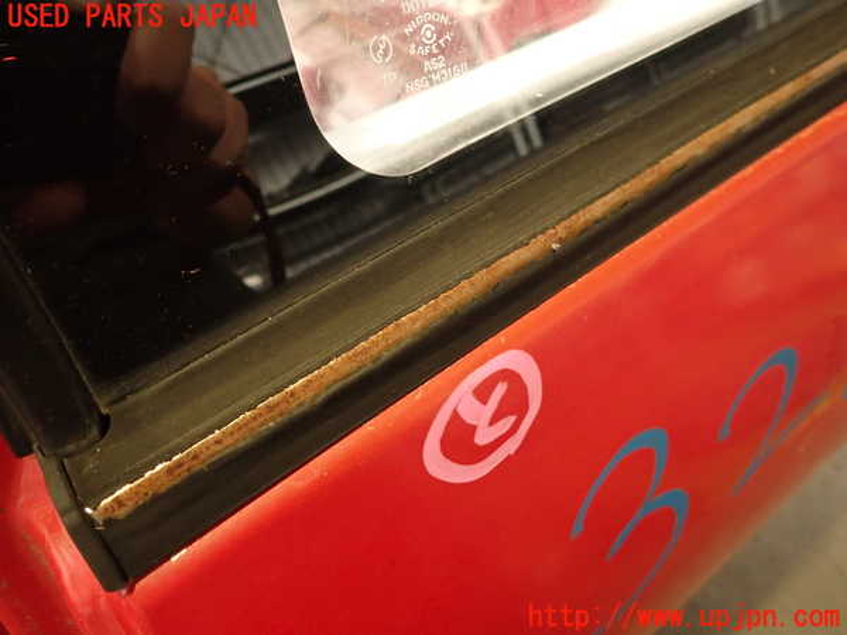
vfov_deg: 54.9
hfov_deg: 69.4
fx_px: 612
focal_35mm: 25
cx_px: 424
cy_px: 318
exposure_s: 1/30
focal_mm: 4.5
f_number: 2
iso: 320
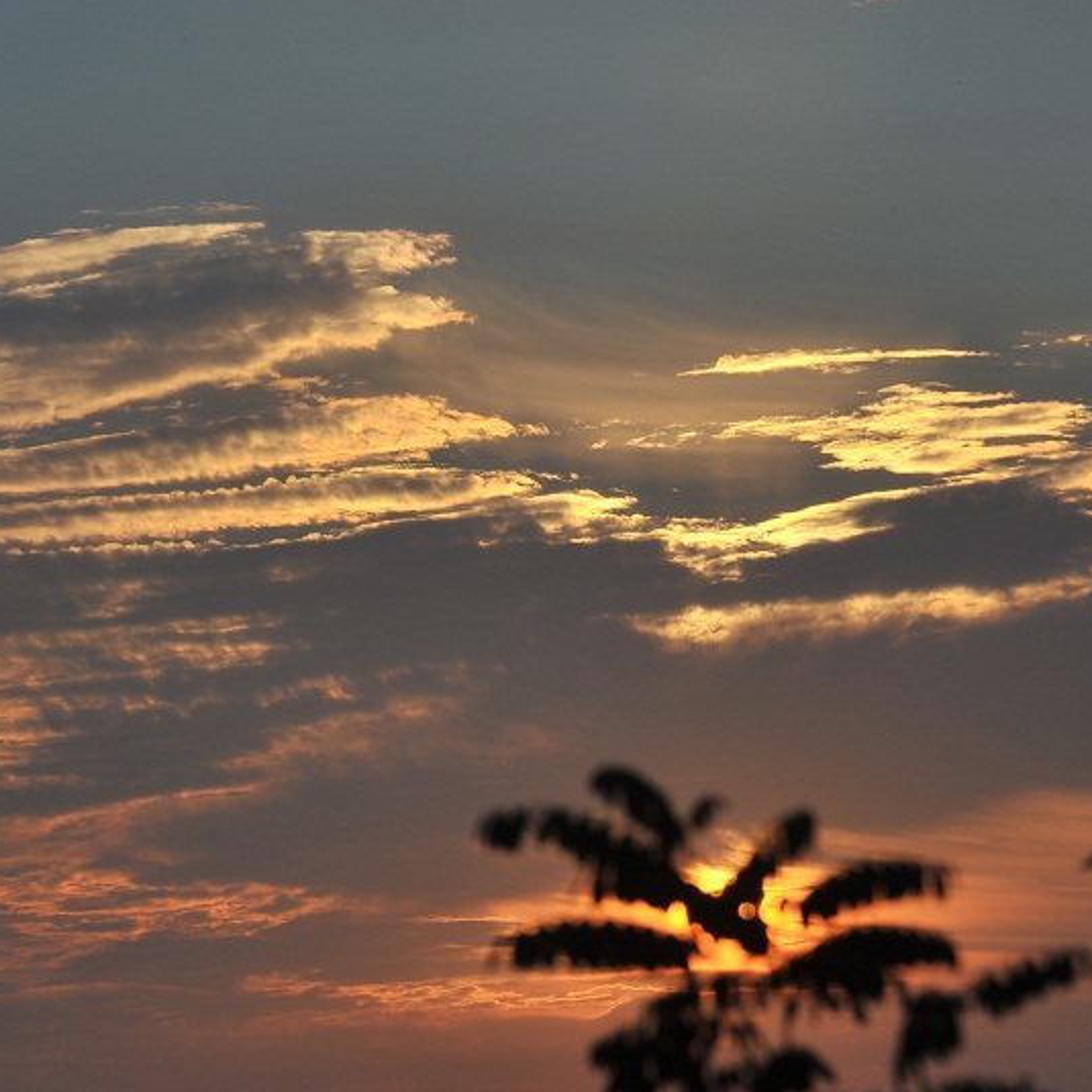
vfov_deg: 7.2
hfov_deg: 7.2
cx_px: 421
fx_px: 8708
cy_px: 548
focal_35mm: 244
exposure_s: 1/640
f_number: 13
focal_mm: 190
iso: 320
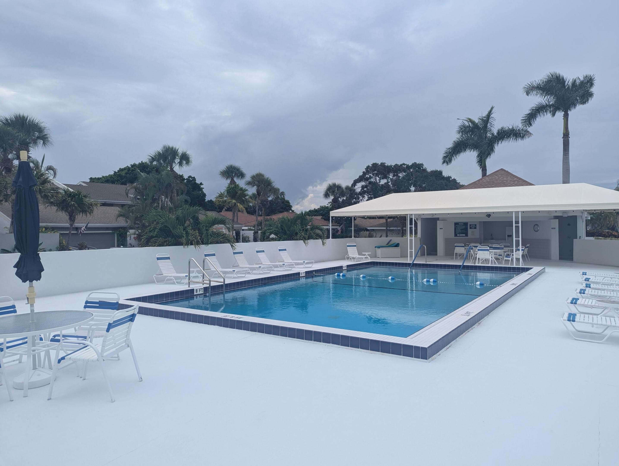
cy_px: 233
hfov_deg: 71.5
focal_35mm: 24
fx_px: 430
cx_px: 310
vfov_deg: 56.9
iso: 56
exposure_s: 1/2976
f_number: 1.85
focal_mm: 6.81
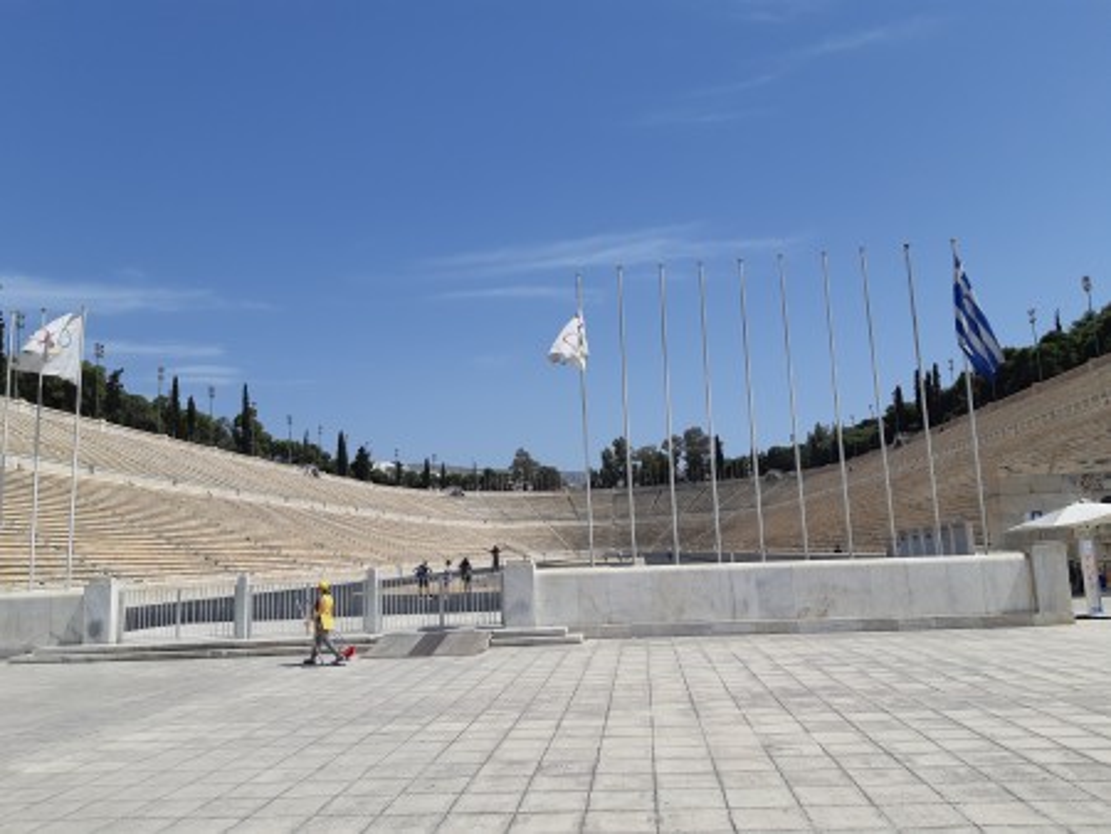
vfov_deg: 53.1
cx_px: 556
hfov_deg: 67.3
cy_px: 417
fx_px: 835
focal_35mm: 26
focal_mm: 3.93
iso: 40
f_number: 1.7
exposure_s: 1/3215
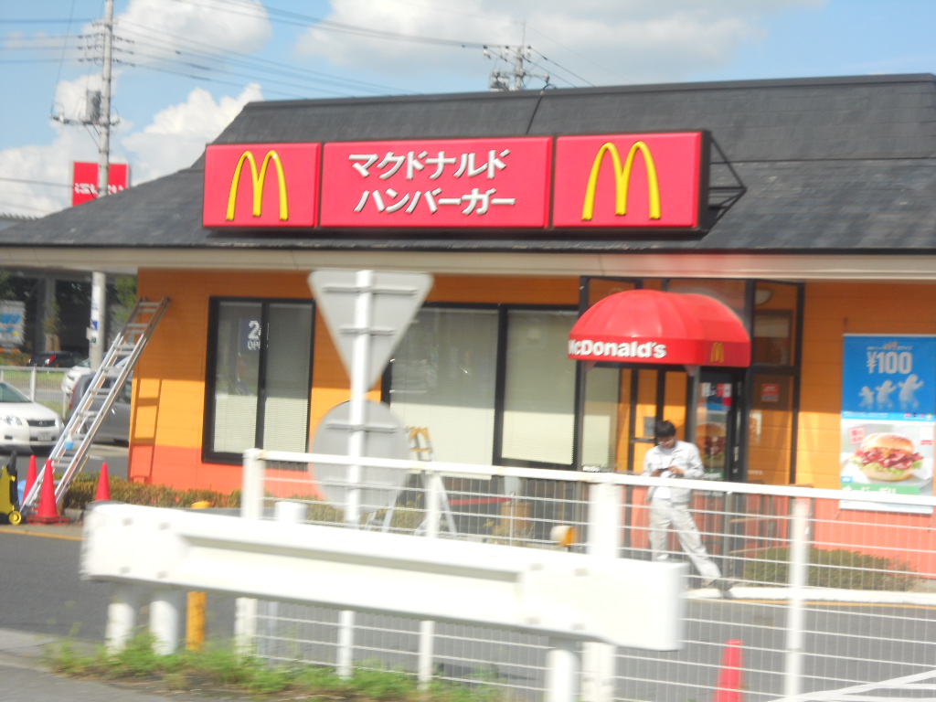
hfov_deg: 25.3
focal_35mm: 77
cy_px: 351
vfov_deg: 19.1
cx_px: 468
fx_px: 2082
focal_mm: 13.9
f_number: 5.9
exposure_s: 1/50
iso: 80
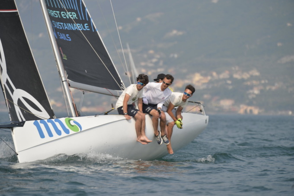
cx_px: 147
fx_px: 1876
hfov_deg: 9.0
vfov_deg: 6.0
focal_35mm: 230
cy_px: 98
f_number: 4
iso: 160
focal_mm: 230
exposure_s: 1/1250
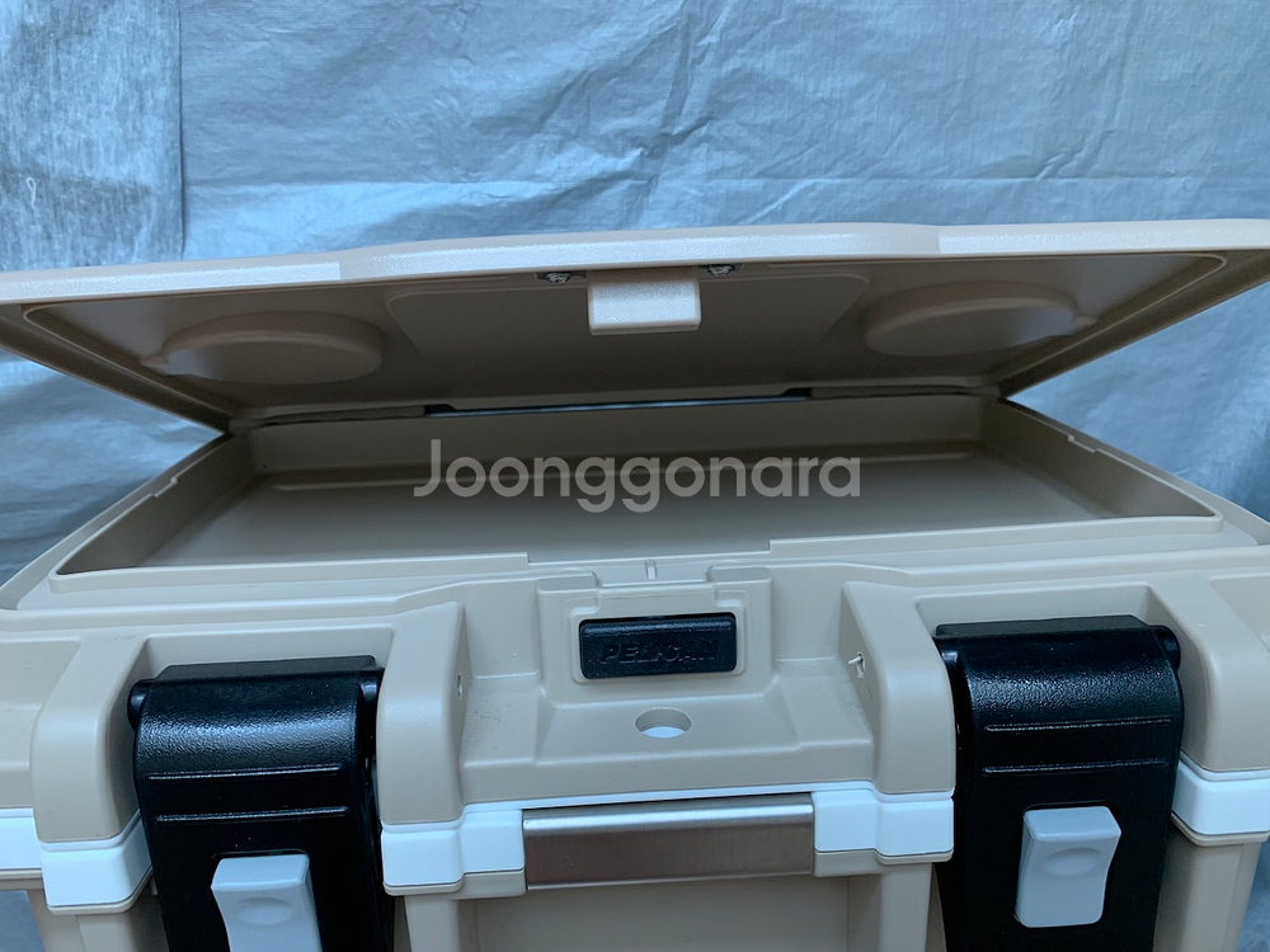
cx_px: 635
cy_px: 476
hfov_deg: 67.3
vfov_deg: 53.1
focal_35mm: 26
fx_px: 954
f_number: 1.8
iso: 125
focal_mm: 4.25
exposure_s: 1/60
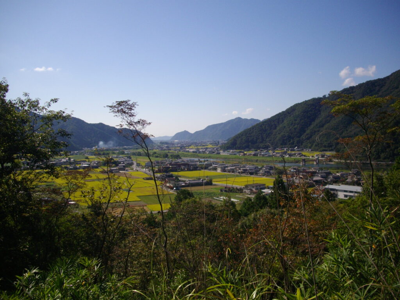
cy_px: 150
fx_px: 428
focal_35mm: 37
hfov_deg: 50.1
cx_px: 200
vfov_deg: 38.7
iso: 100
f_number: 5.6
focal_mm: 6.2
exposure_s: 1/640
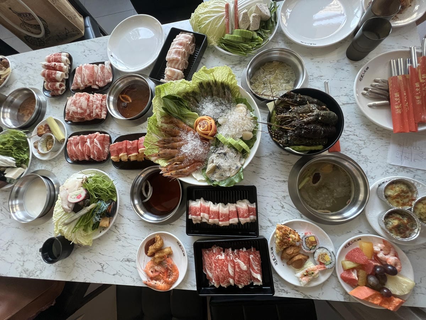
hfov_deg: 106.2
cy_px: 160
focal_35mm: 13
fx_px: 160
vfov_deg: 89.9
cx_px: 213
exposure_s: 1/99
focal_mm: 1.57
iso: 200
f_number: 1.8
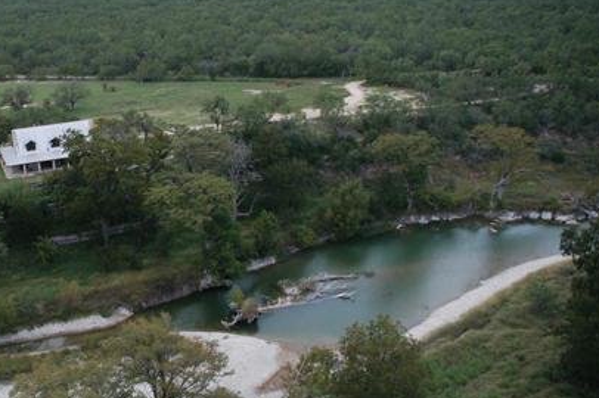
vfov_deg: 11.1
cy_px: 201
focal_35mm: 123
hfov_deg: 16.6
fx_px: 2045
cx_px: 171
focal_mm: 52
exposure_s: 1/125
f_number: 5
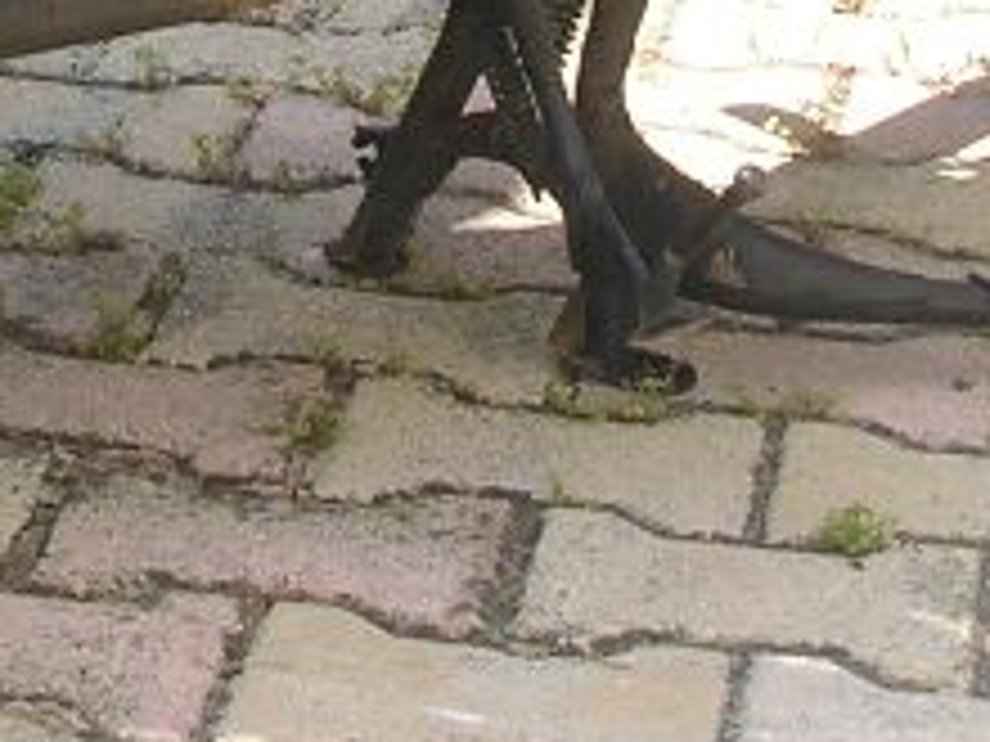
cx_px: 99
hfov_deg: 10.0
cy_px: -971
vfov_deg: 7.2
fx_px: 5606
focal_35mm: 196
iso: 100
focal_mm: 7.8
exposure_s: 1/125
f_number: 5.6
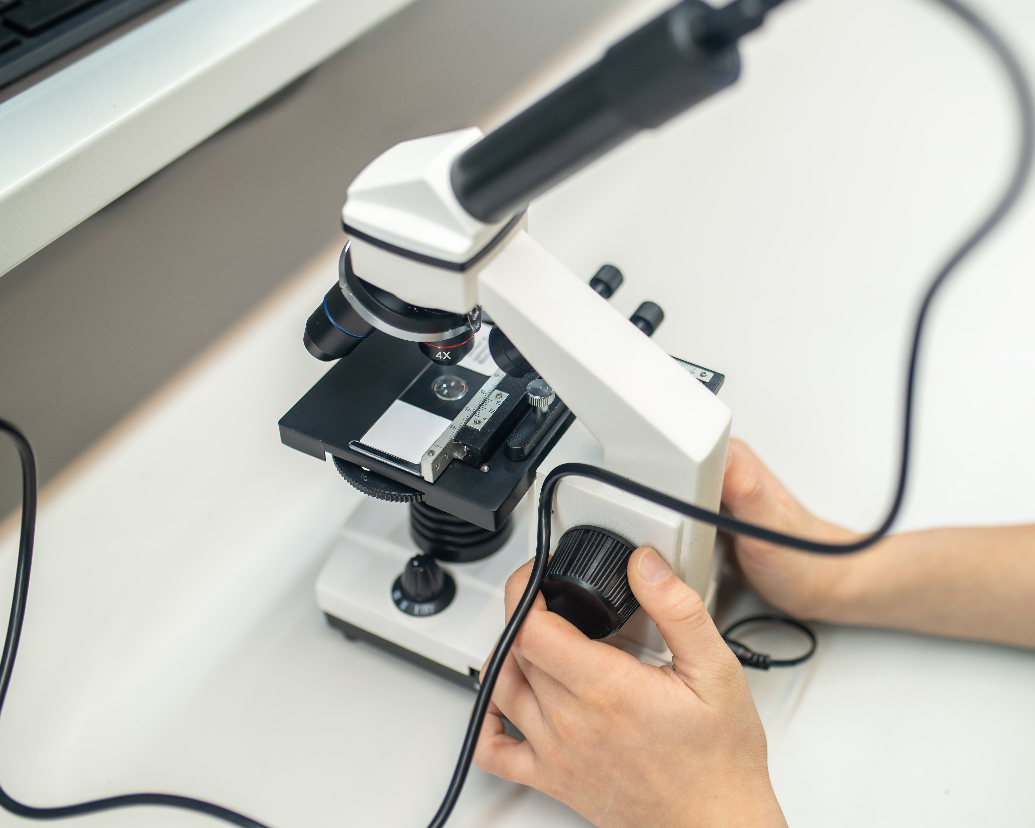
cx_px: 626
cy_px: 422
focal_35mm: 42
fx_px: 1287
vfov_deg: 35.7
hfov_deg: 43.6
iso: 125
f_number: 2.2
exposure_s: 1/160
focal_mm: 35
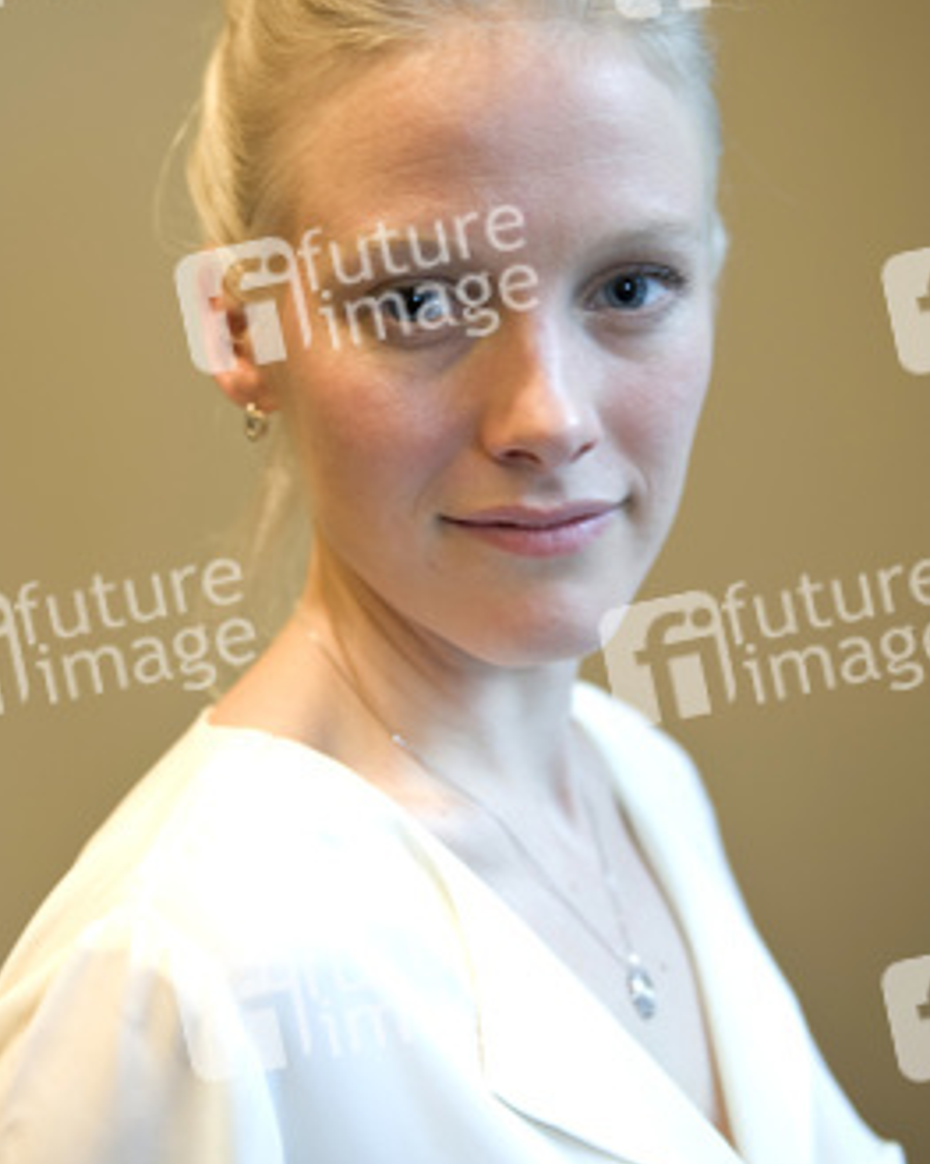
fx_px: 1652
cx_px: 461
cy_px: 467
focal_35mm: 48
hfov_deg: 31.4
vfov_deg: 38.6
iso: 800
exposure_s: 1/30
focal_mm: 42
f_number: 2.8
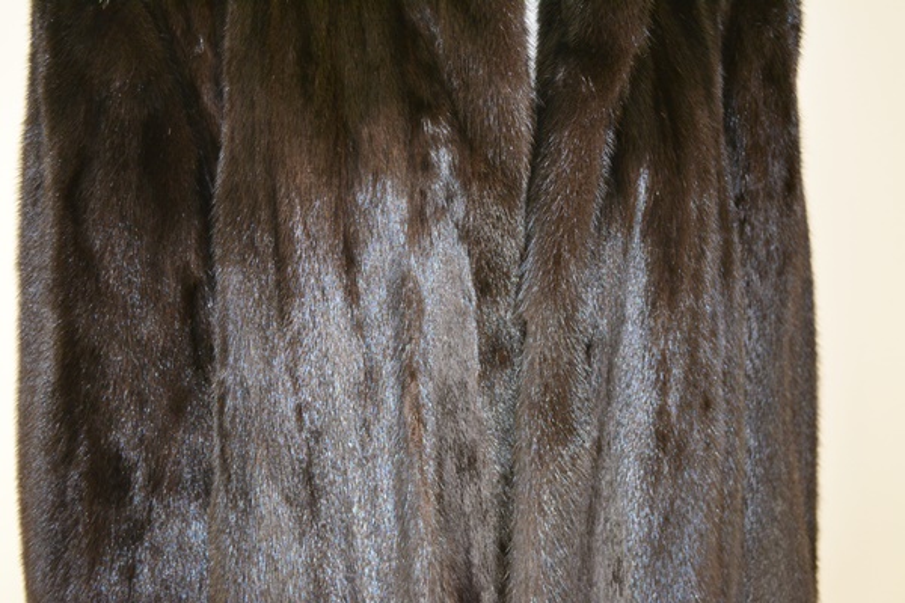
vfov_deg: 34.2
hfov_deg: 49.6
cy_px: 302
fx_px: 980
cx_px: 452
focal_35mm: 39
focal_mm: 26
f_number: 4.2
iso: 1400
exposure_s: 1/60
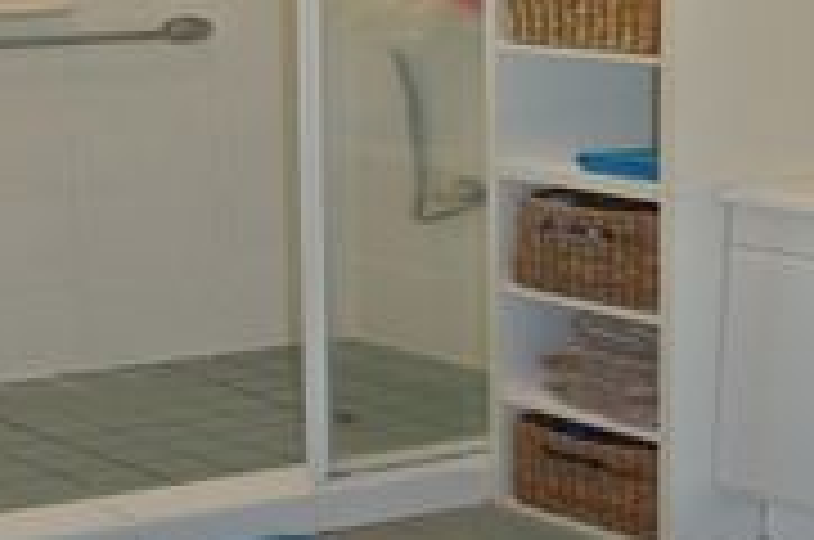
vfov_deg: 17.2
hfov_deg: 26.0
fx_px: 1761
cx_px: 364
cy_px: 47
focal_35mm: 78
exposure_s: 1/60
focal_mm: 11.4
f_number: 3.5
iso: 640
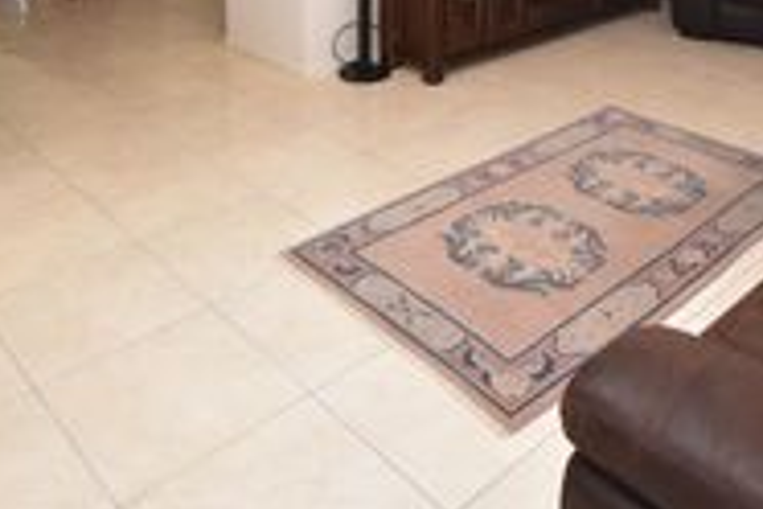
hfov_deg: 50.6
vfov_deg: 30.3
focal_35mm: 38
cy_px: -88
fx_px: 805
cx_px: 423
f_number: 8
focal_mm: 10
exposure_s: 1/60
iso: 800
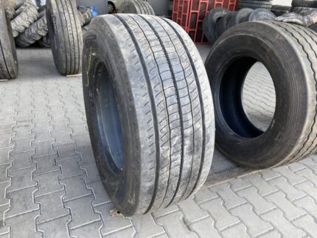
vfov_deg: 53.1
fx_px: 238
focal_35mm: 26
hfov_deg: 67.3
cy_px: 119
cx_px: 158
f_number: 1.8
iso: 40
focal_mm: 4.25
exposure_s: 1/121
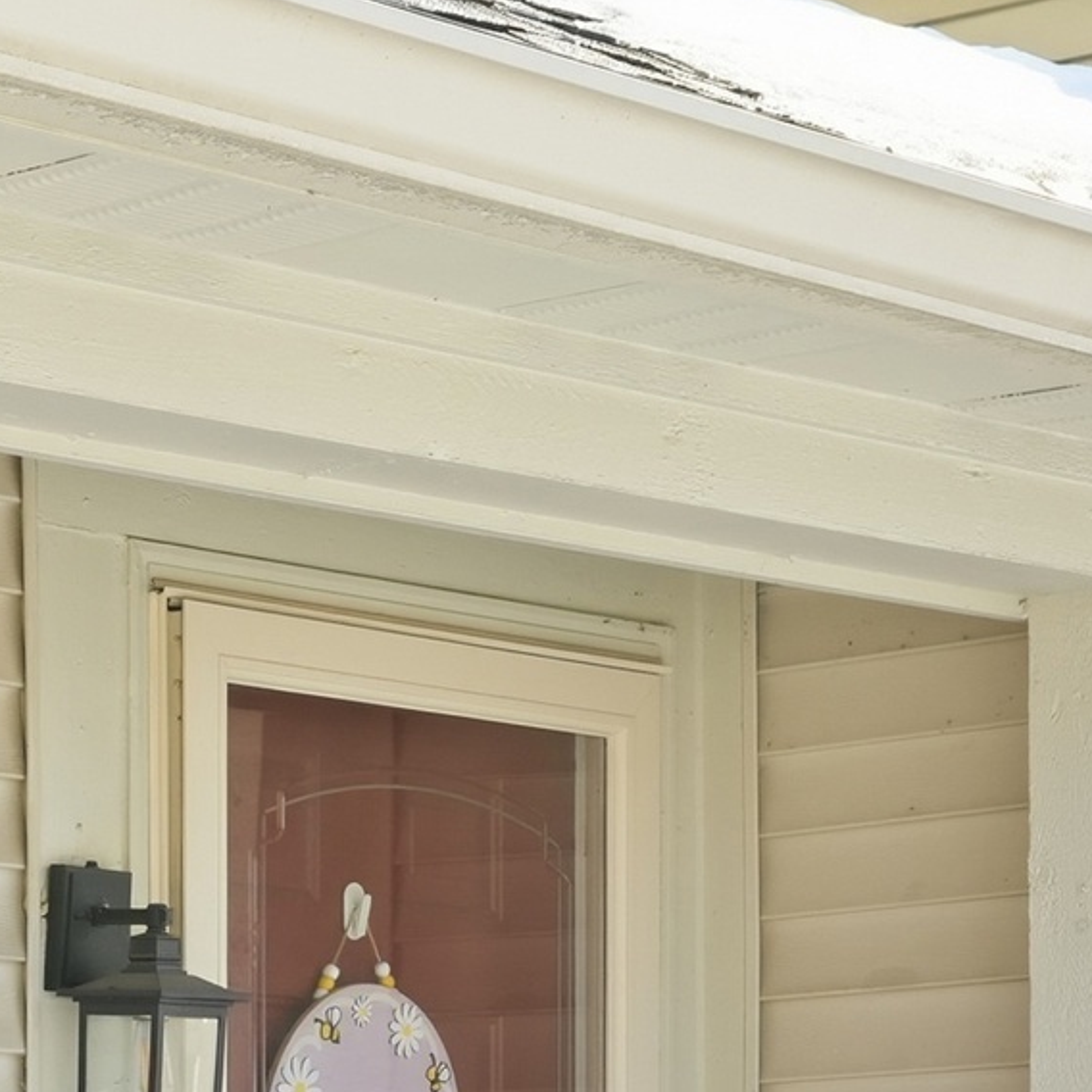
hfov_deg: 12.8
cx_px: -452
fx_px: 4675
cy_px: 1510
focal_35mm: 131
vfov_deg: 12.8
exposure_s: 1/200
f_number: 7.1
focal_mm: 35
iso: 400
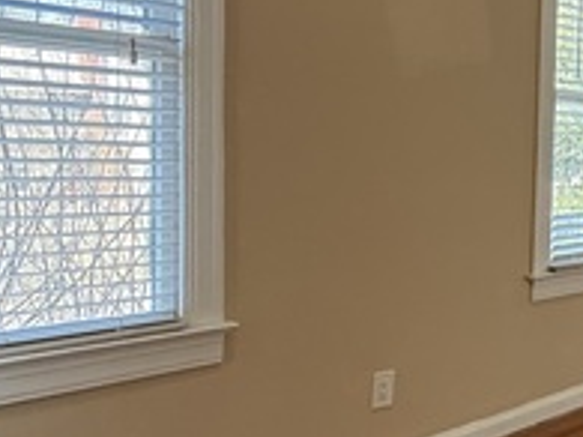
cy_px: 198
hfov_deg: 32.8
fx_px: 774
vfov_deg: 31.5
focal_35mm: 46
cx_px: 724
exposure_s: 1/120
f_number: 2.2
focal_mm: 2.22
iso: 125
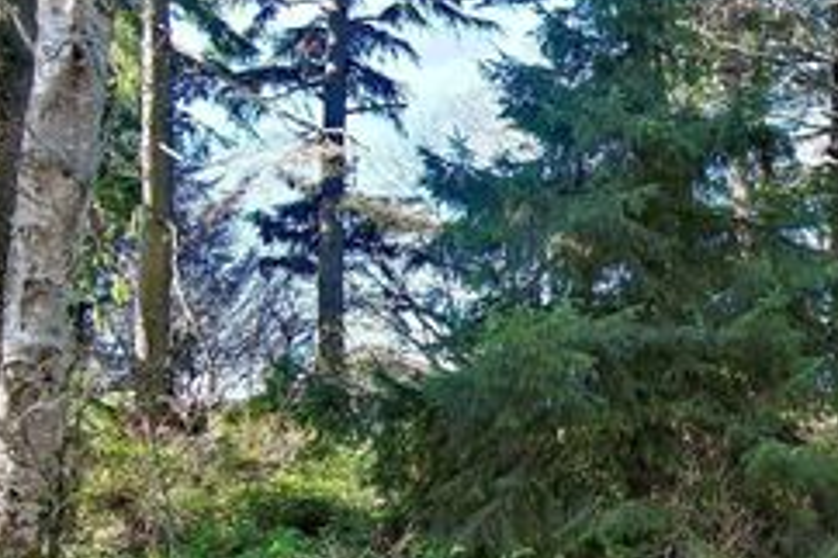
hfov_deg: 30.9
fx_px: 1396
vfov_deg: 22.4
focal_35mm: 60
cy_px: 421
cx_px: 848
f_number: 2.8
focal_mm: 10.57
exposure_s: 1/144
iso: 100
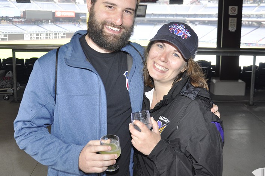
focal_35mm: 45
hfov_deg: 43.9
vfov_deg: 29.8
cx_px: 128
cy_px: 62
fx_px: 329
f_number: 5
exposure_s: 1/80
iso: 400
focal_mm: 21
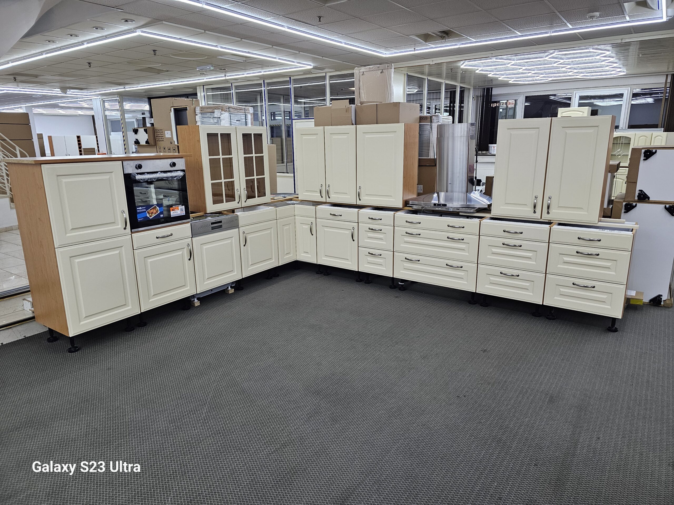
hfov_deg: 73.9
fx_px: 448
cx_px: 337
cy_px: 252
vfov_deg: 58.9
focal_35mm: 23
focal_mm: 6.3
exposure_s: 1/180
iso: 160
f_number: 1.7
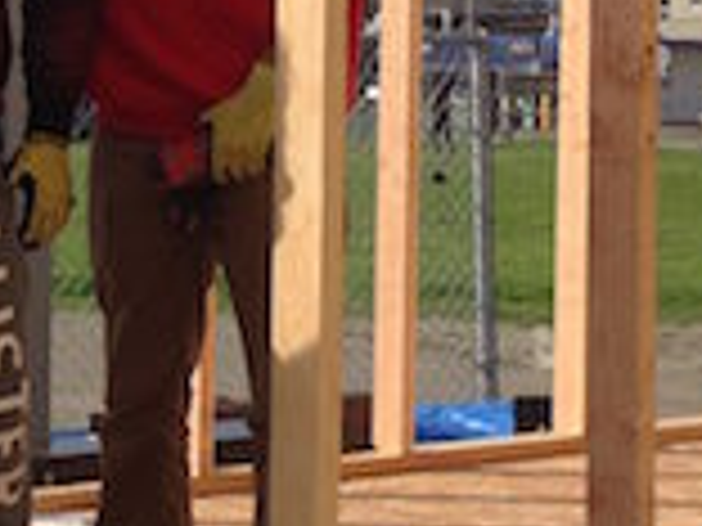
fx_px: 3224
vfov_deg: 9.3
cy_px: 52
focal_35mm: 159
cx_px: 9
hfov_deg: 12.3
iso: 50
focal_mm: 4.12
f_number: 2.4
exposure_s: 1/1595
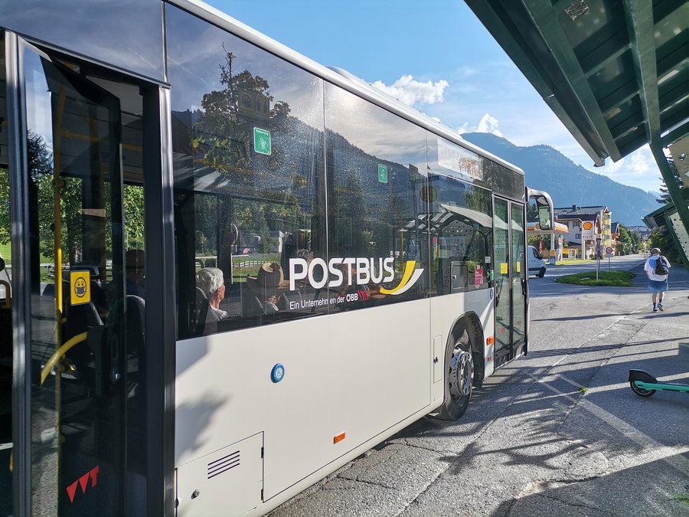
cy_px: 258
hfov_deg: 67.3
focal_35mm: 26
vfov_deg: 53.1
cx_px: 344
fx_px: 518
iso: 50
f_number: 1.8
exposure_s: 1/1678
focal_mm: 4.75
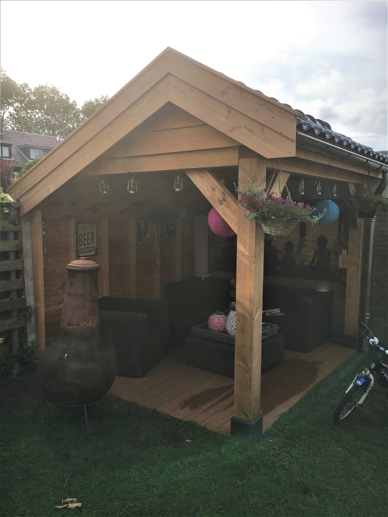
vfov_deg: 61.7
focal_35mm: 29
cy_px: 258
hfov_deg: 48.2
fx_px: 433
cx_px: 194
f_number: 2.2
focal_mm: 4.15
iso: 25
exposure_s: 1/1115
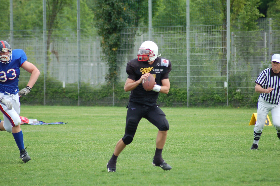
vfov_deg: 4.1
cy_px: 93
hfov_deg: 6.3
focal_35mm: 330
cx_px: 140
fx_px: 2562
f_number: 5.3
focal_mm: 220
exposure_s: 1/640
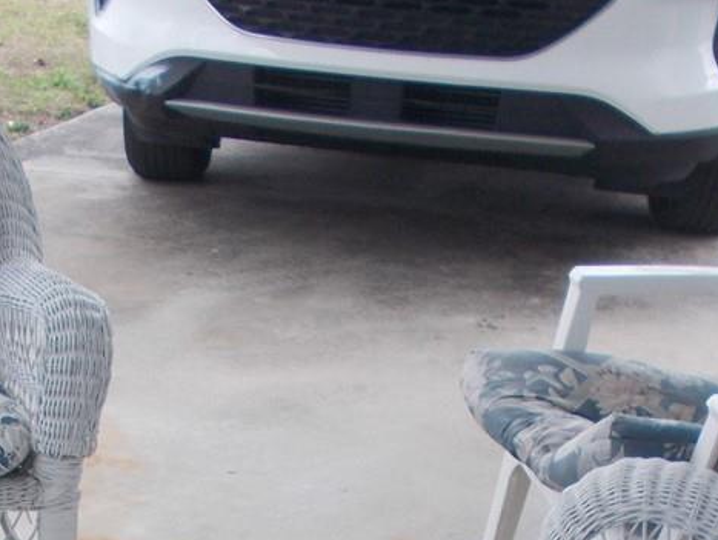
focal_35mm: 89
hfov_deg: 21.8
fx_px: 1847
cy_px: 812
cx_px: 169
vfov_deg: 15.3
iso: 80
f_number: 3.2
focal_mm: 4.6
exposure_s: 1/250
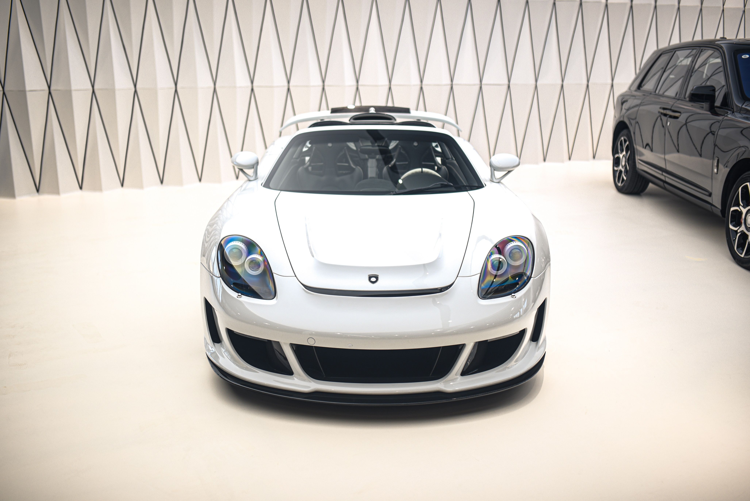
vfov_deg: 37.9
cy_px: 250
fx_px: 729
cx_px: 375
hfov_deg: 54.4
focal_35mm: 35
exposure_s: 1/100
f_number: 1.4
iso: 50
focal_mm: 35
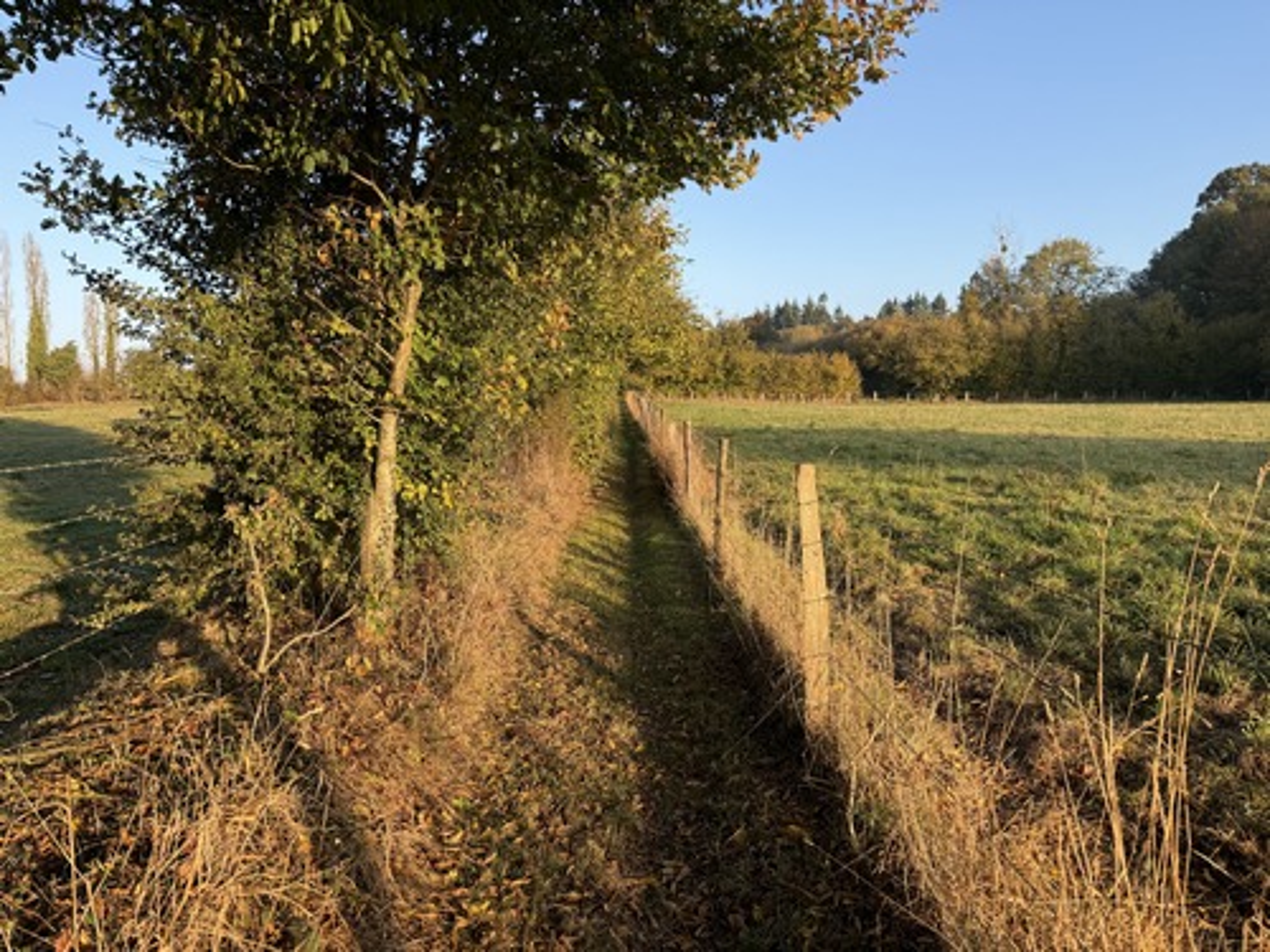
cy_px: 476
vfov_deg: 56.8
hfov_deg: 71.6
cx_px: 635
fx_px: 881
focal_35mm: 24
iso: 80
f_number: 1.78
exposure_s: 1/955
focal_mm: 6.76
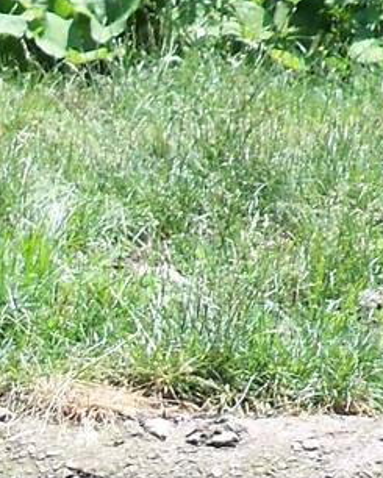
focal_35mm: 746
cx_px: -602
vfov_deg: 2.6
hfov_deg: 2.1
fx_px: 10565
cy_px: 520
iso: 200
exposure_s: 1/640
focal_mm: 25.8
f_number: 4.3
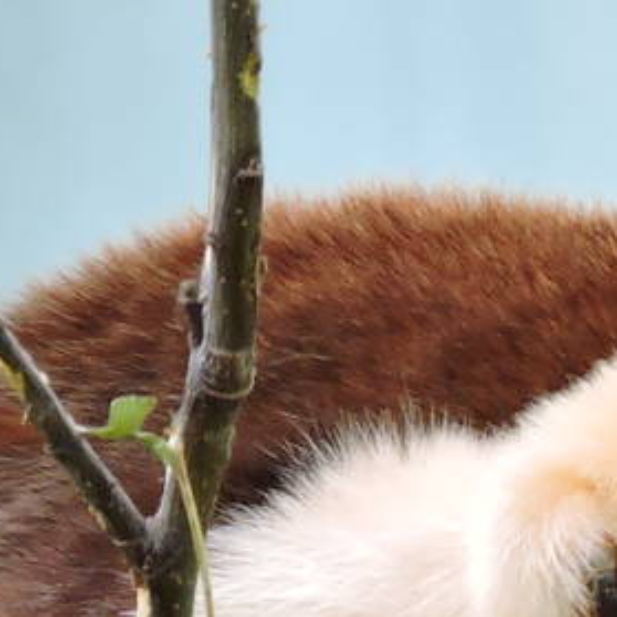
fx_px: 51080
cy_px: 1309
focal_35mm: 2533
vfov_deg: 0.7
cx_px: 1559
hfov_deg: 0.7
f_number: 4.9
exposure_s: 1/160
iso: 400
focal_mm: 89.2
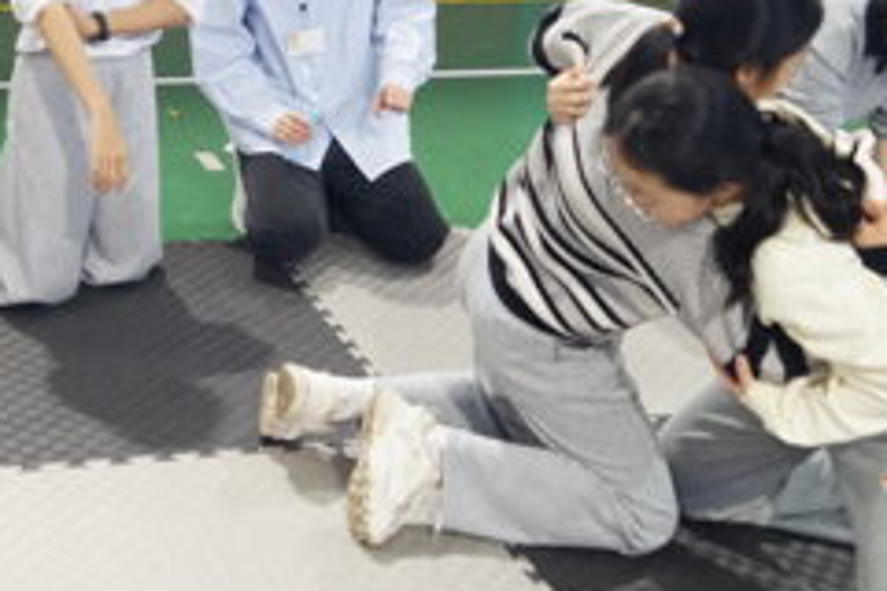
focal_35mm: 70
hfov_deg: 28.1
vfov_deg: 19.3
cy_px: 137
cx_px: 139
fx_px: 1725
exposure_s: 1/60
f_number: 4
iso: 800
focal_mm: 18
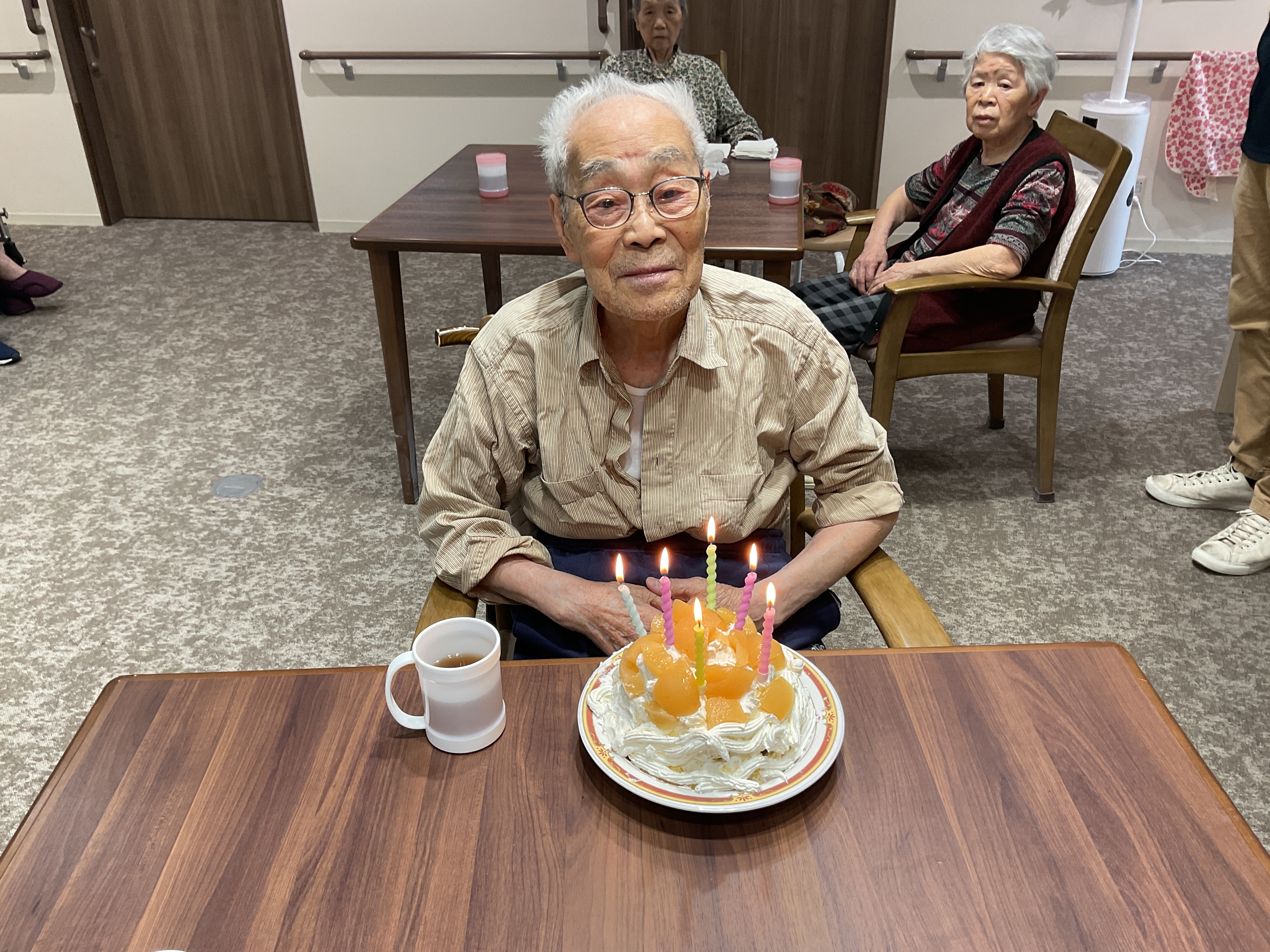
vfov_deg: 48.2
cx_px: 635
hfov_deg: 61.7
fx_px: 1064
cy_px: 476
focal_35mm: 29
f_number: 1.8
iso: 50
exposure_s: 1/50
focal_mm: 3
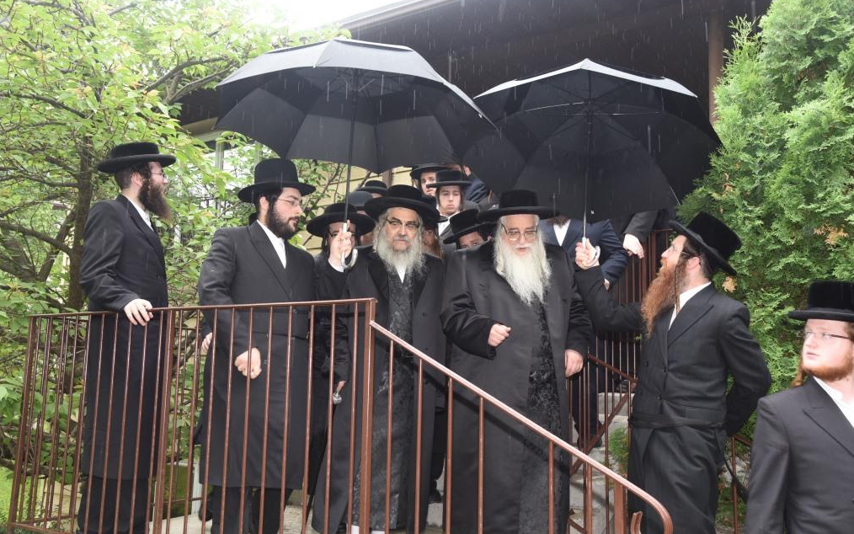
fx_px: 815
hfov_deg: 55.3
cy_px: 277
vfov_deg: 36.3
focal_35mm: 35
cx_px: 426
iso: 800
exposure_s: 1/125
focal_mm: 34
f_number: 6.3
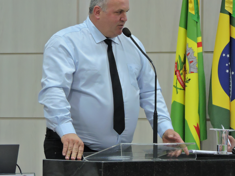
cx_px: 124
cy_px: 75
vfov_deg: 7.3
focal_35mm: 203
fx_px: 1378
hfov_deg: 9.7
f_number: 4.3
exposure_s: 1/40
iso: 800
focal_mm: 24.1
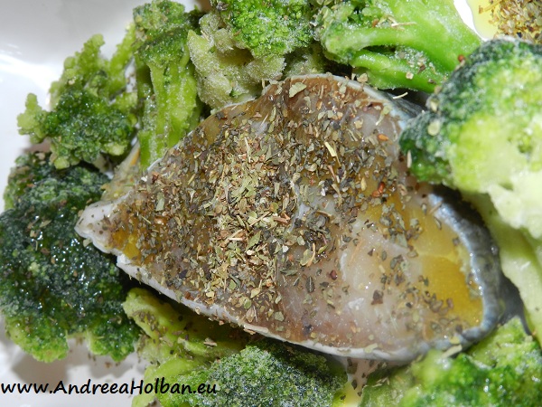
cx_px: 271
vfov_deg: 21.6
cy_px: 204
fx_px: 1065
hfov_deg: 28.6
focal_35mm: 68
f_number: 4.7
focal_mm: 12.1
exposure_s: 1/30
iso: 200
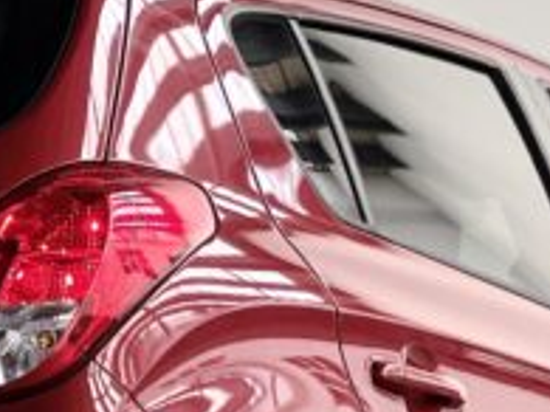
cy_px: 209
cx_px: 144
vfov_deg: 4.7
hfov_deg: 6.3
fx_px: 5018
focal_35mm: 316
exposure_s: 1/121
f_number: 2.8
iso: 125
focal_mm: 9
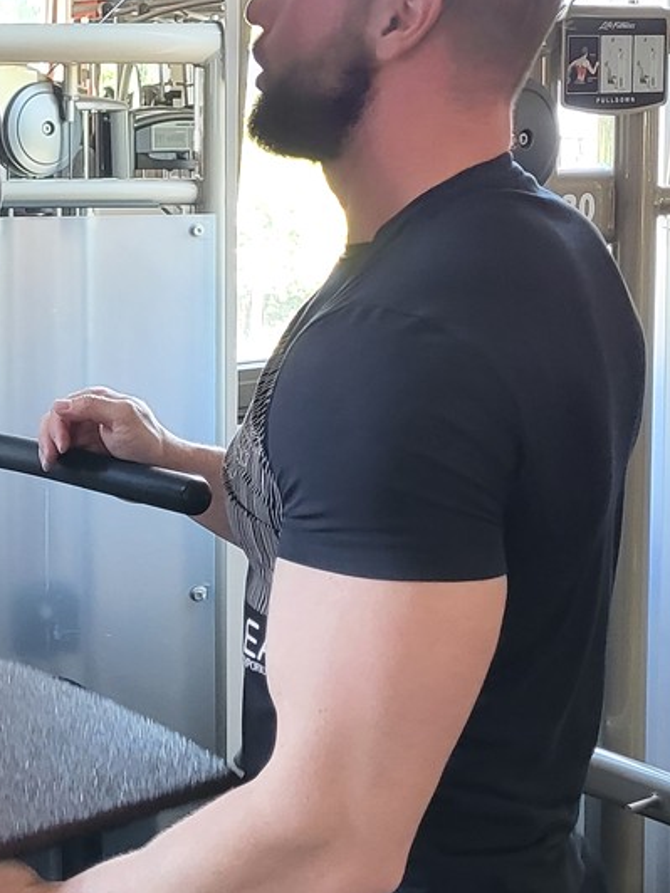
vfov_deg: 25.8
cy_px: 275
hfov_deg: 18.8
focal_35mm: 75
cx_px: -81
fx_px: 1936
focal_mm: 5.4
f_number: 1.8
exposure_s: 1/50
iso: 320
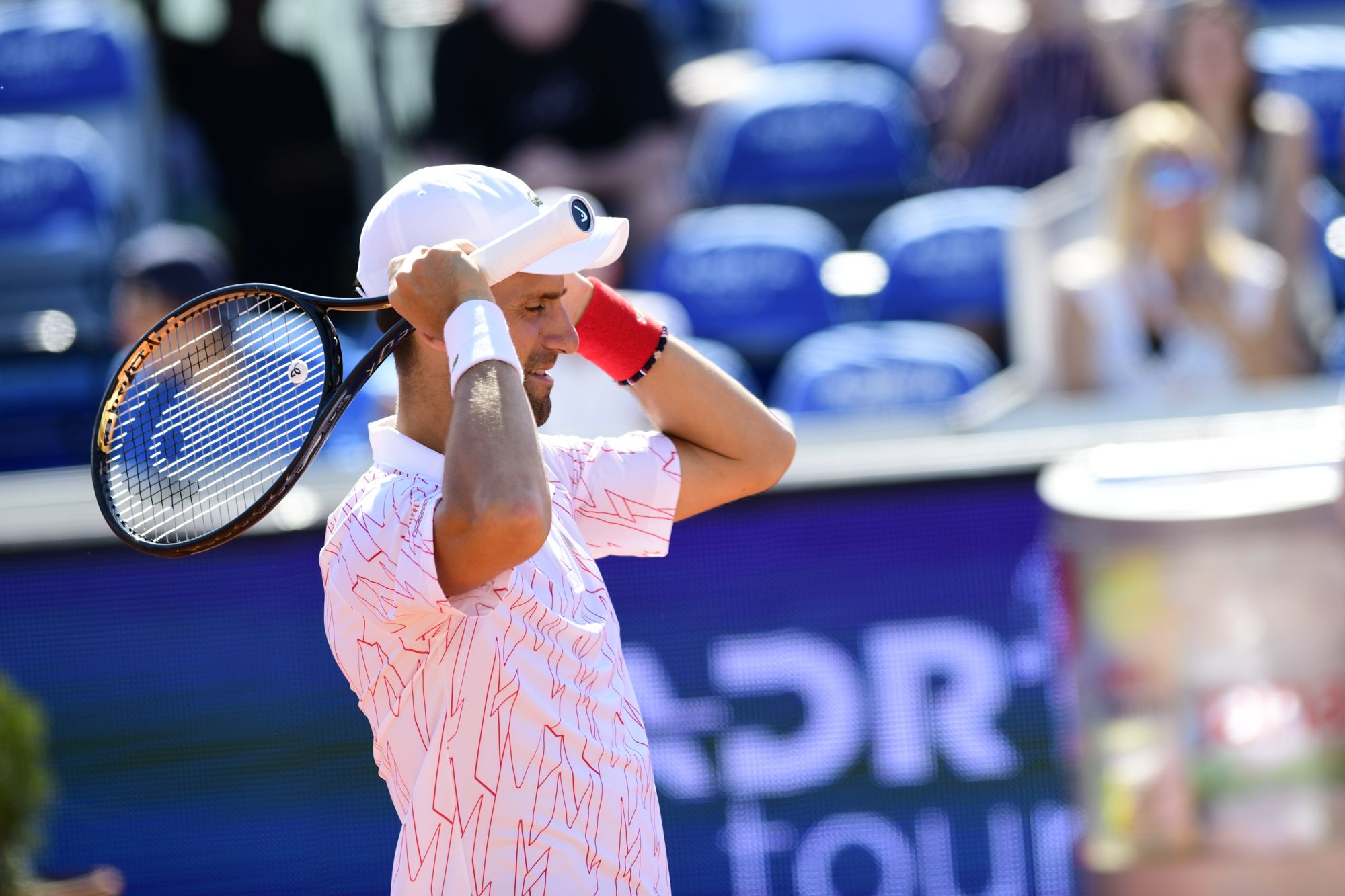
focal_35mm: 300
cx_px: 672
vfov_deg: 4.6
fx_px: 11207
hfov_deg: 6.9
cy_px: 448
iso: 250
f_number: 4
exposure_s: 1/1000
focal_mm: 300
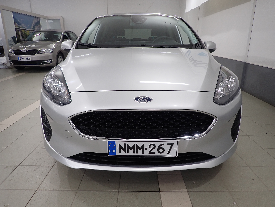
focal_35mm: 25
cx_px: 138
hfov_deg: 69.4
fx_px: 199
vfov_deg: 54.9
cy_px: 104
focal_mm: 4.5
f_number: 2
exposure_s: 1/80
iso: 100
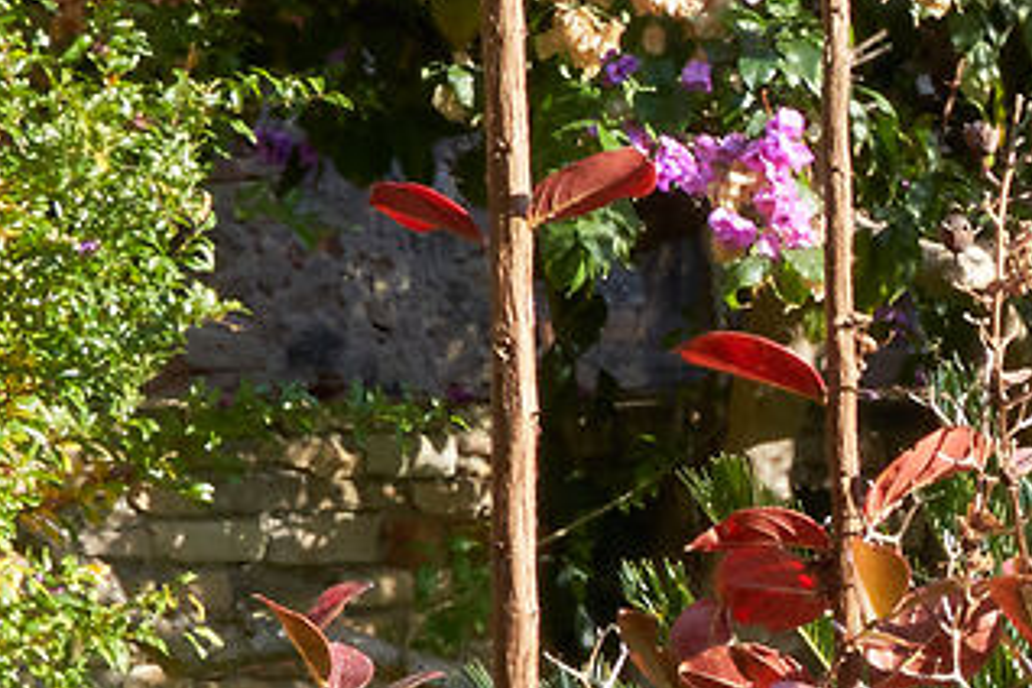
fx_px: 8657
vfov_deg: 4.5
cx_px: 3382
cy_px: 1107
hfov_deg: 6.2
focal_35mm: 302
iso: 640
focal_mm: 40
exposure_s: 1/125
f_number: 16
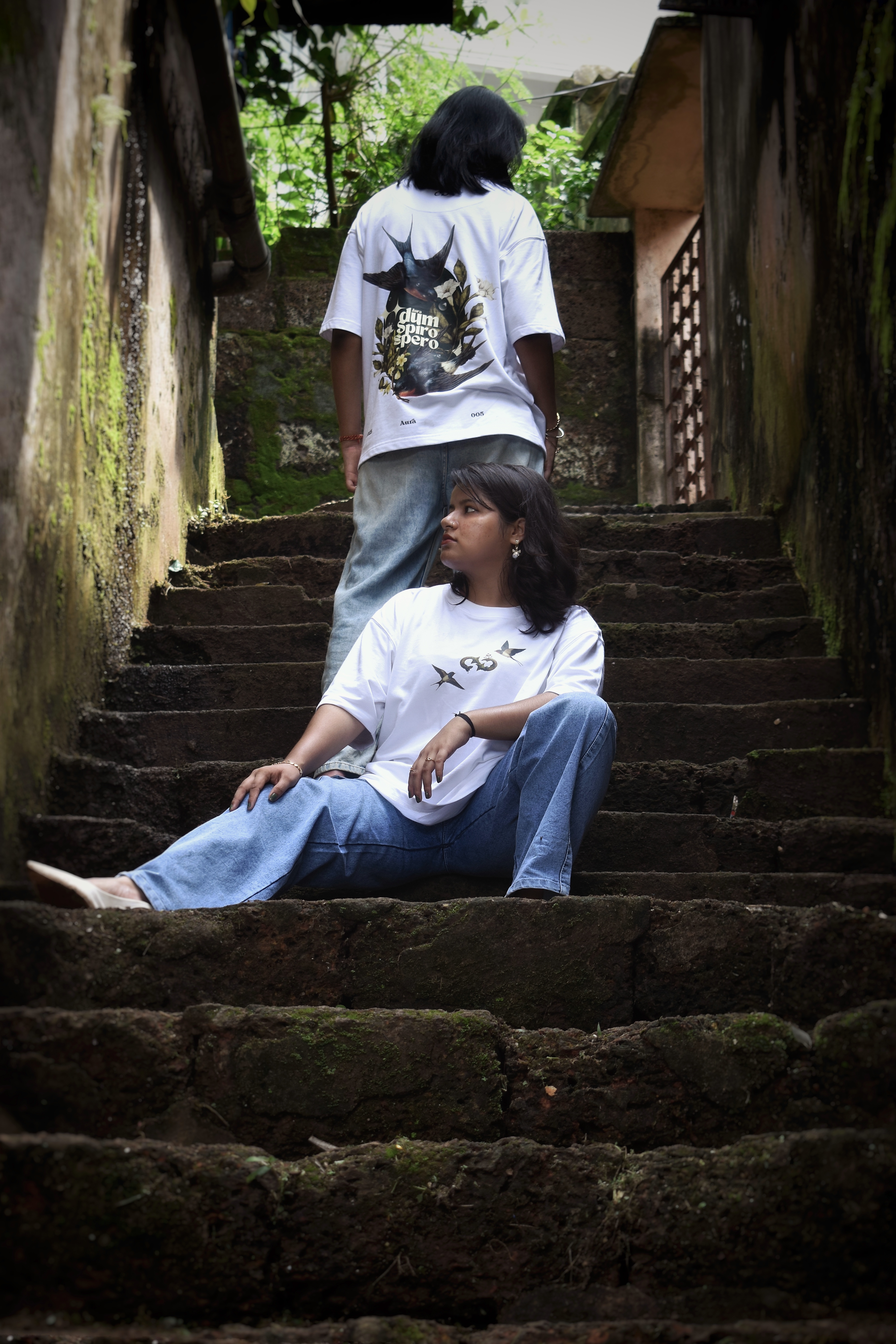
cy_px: 672
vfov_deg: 28.1
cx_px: 448
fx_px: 2688
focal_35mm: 72
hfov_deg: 18.9
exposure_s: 1/125
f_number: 5.6
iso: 250
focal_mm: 48
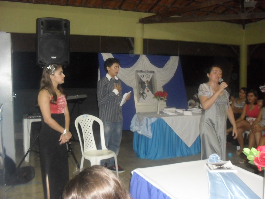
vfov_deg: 40.7
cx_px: 132
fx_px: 268
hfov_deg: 52.6
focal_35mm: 35
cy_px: 100
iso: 400
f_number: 3.2
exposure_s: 1/45
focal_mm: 6.3
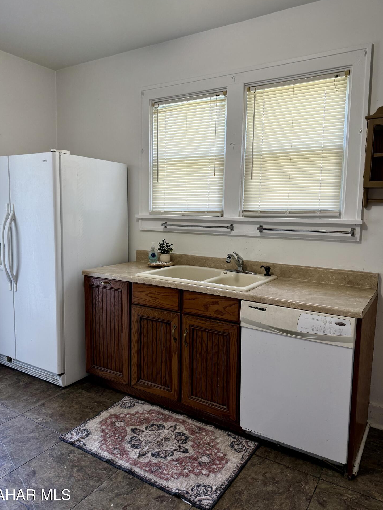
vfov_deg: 69.4
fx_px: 369
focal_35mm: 25
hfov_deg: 54.9
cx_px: 193
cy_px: 254
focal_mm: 6.76
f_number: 1.78
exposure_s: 1/120
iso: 160
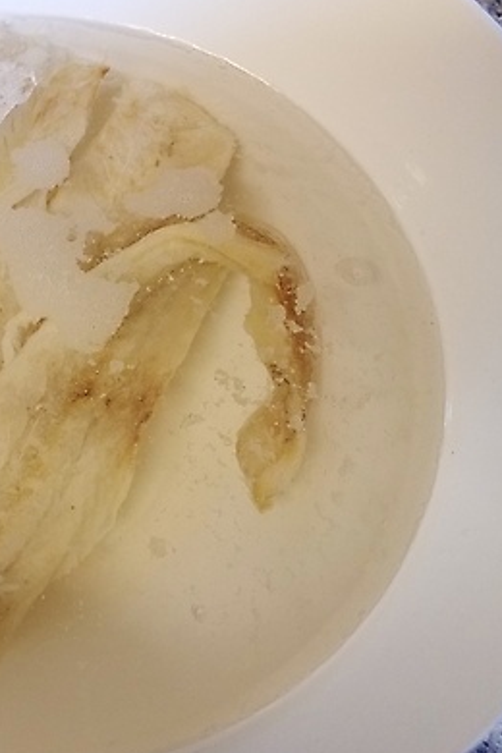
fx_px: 774
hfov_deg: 33.0
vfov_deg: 51.9
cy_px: 376
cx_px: 3
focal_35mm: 37
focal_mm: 4.2
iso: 160
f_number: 1.7
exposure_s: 1/60
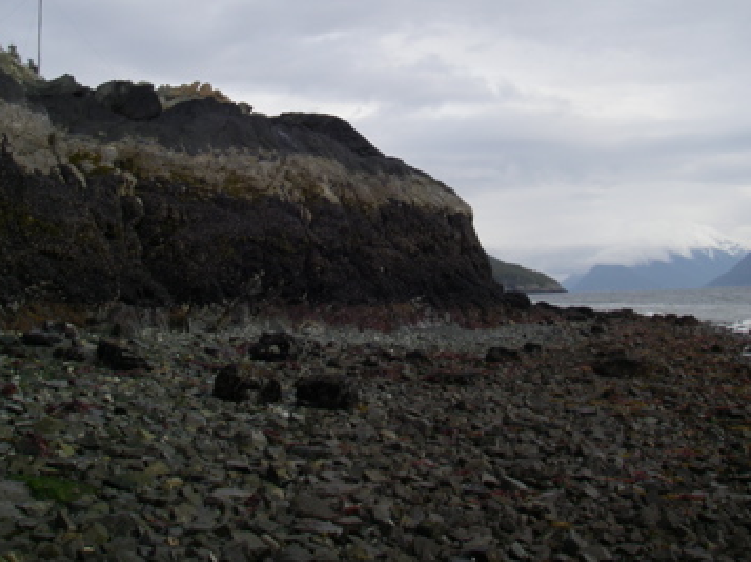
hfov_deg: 36.8
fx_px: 1127
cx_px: 356
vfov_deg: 27.8
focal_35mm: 52
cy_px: 183
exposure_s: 1/400
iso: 64
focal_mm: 6.3
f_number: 3.3
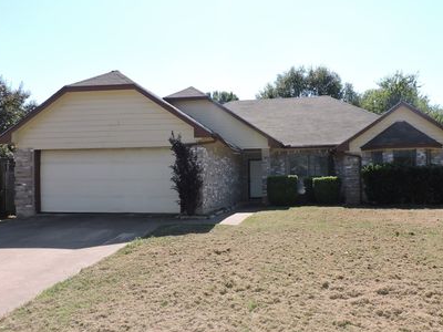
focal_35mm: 30
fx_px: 384
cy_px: 179
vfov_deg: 46.8
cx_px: 260
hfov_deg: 59.6
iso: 140
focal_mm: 4.3
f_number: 3
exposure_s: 1/1000
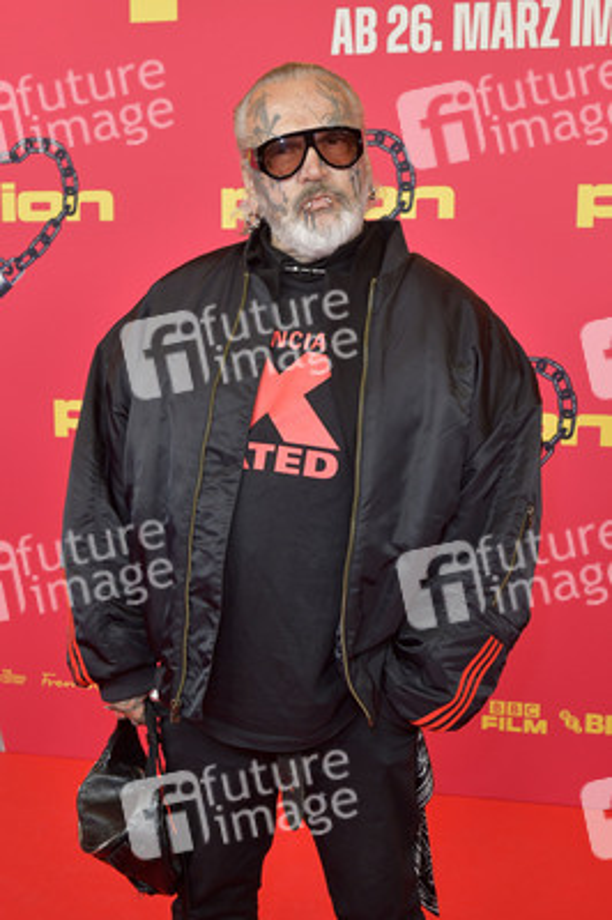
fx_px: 1022
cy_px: 460
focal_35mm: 40
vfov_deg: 48.5
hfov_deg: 33.3
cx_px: 306
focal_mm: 40
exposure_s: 1/250
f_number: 6.3
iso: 1000
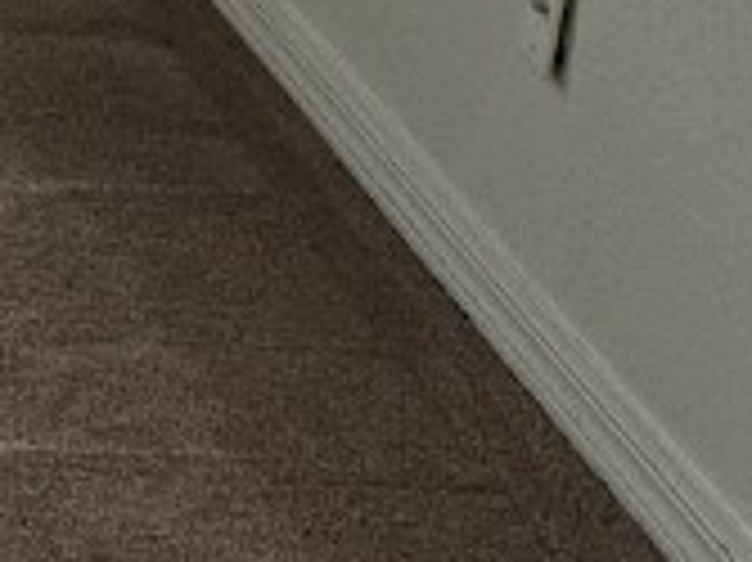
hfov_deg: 11.4
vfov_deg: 9.9
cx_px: -1094
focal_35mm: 141
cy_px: -459
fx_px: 3061
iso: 40
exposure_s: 1/60
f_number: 1.8
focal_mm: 5.4
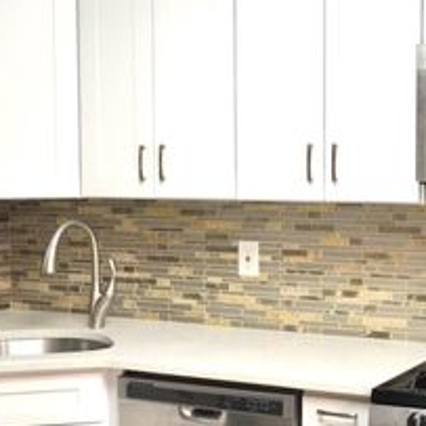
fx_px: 961
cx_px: 279
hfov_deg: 24.9
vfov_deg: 24.9
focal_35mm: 69
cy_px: 260
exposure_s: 1/40
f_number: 3.8
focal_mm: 22
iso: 800
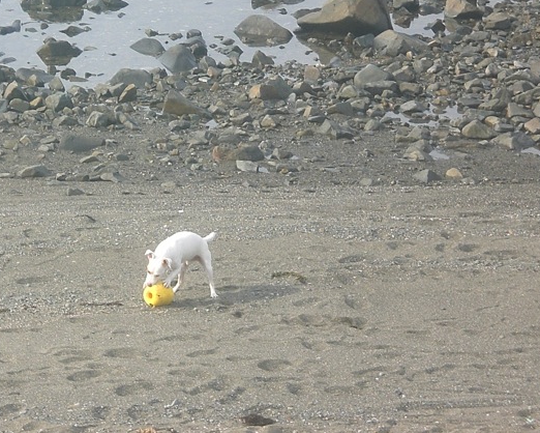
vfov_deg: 7.2
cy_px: 47
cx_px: 162
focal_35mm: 213
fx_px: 3405
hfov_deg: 9.1
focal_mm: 18.9
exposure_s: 1/125
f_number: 5.9
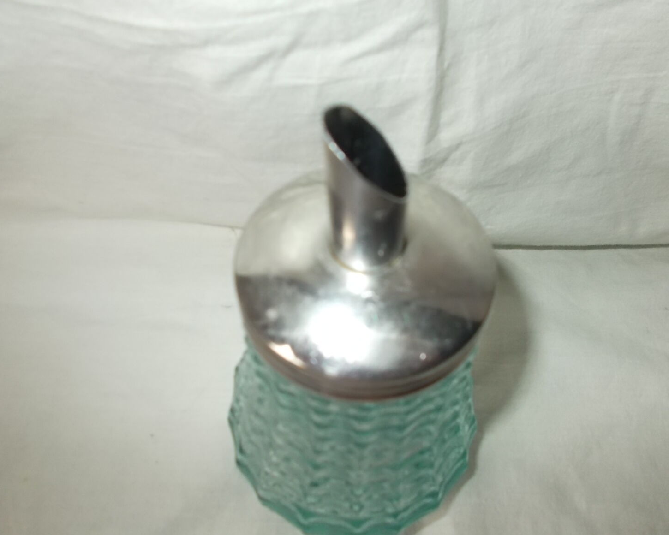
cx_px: 358
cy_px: 260
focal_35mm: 28
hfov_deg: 62.1
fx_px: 554
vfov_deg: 51.5
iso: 200
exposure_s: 1/25
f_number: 3.2
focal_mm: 4.6
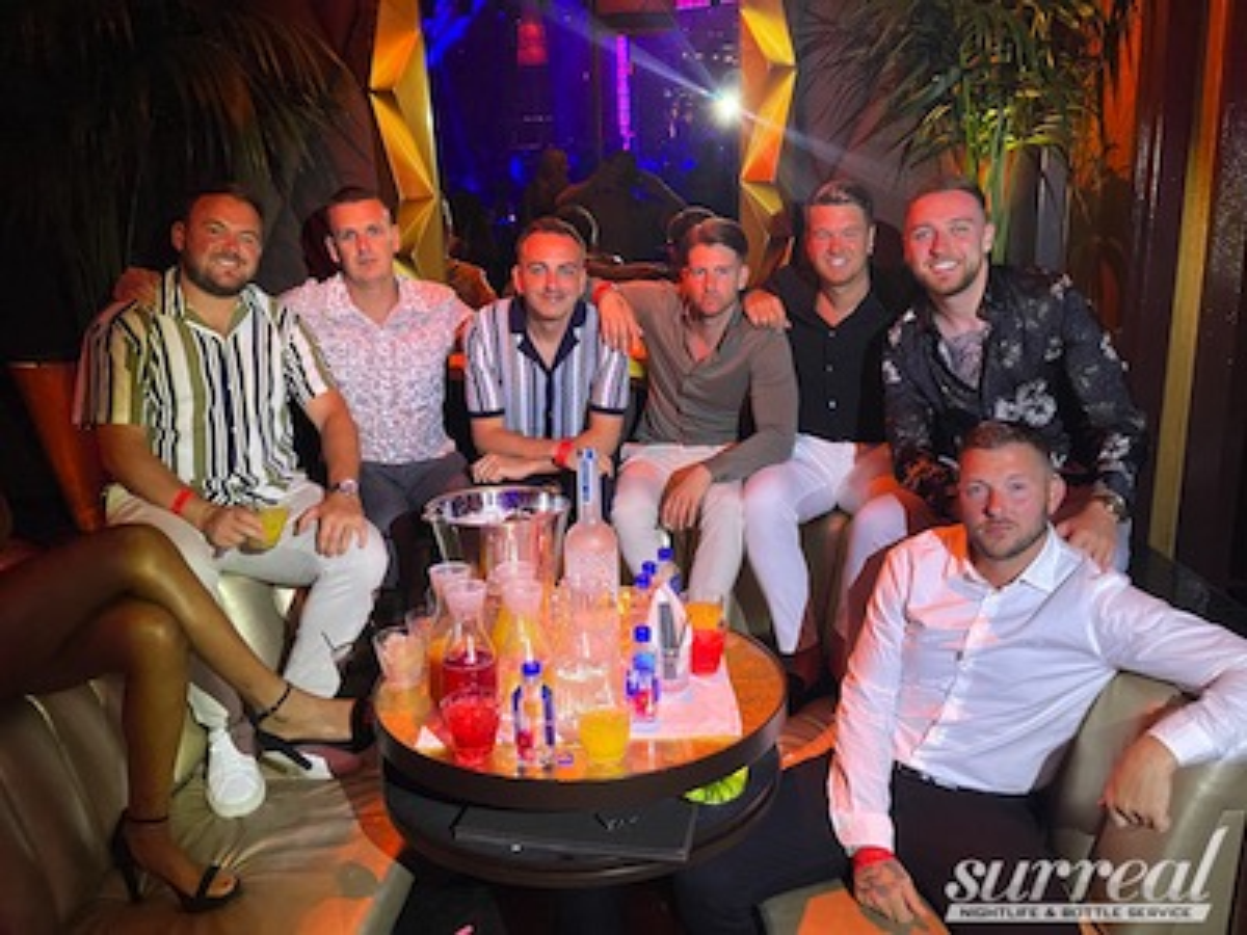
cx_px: 624
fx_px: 937
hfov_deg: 67.3
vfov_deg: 53.1
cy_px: 468
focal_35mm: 26
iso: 800
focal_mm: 5.1
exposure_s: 1/29
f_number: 1.6
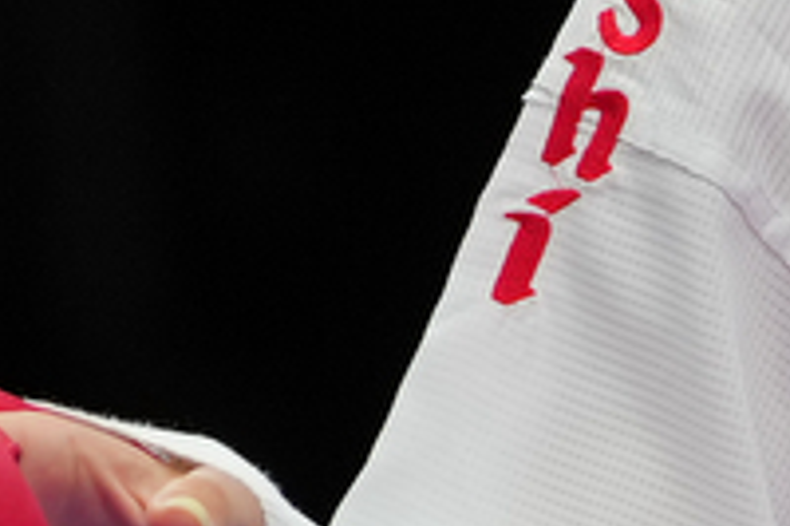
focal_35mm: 1943
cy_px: 482
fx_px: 42602
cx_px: 628
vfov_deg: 0.7
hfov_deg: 1.1
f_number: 2.8
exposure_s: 1/1000
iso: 320
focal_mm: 162
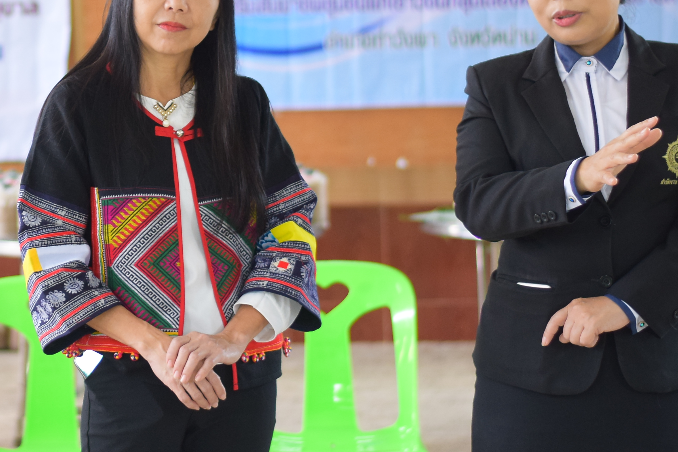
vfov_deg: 9.7
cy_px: 96
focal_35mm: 141
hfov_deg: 14.4
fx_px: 2656
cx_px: 107
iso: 800
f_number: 2.2
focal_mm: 50
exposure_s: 1/250
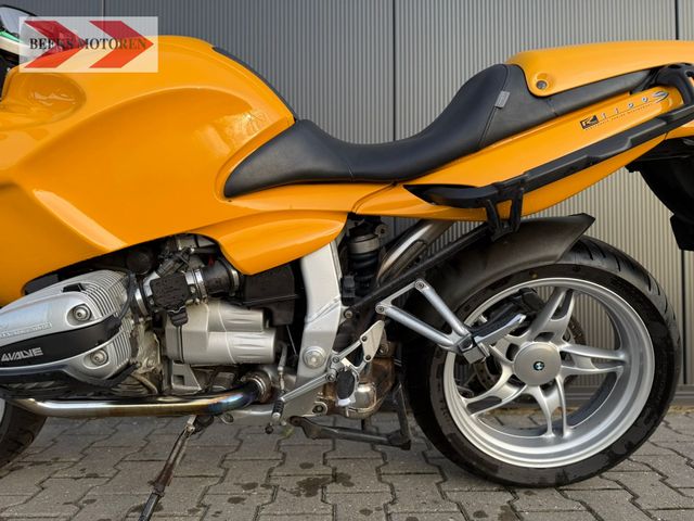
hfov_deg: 71.6
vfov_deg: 56.8
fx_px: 481
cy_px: 260
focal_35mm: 24
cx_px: 347
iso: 80
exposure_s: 1/504
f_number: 1.78
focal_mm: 6.76
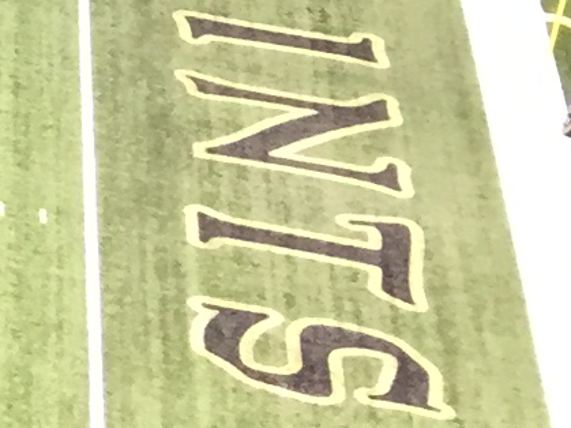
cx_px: -1554
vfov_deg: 6.5
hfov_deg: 7.1
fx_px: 3727
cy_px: -57
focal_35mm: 226
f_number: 2.2
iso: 32
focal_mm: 4.15
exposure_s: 1/30
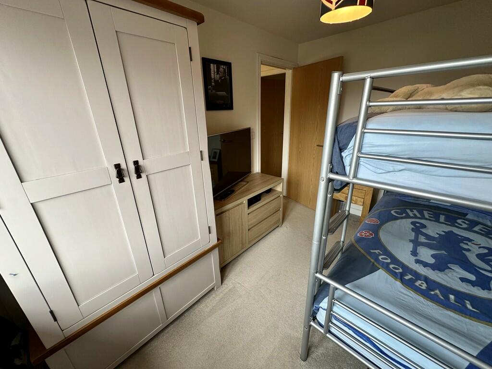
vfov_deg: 85.7
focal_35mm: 14
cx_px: 246
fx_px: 199
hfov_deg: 102.1
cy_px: 184
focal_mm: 2.22
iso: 125
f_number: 2.2
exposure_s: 1/99
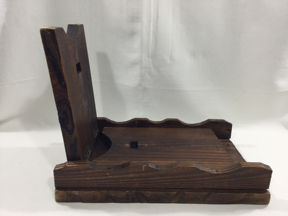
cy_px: 108
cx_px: 144
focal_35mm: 31
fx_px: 258
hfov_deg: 58.4
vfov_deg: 45.4
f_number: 2.4
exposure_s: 1/50
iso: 32
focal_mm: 3.3
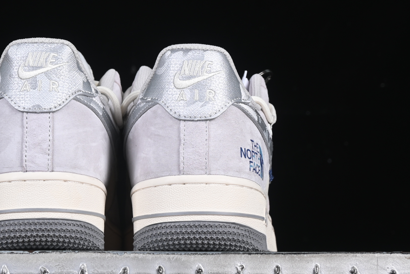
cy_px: 105
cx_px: 121
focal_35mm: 128
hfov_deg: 16.0
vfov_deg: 10.7
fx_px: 1458
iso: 160
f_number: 8
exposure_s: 1/80
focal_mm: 50
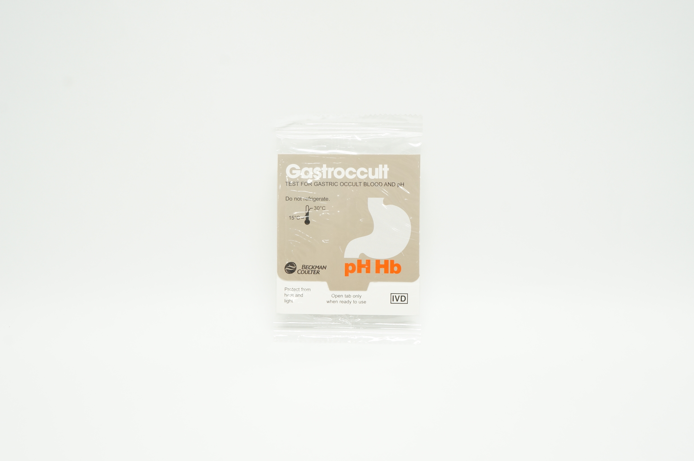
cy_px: 230
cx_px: 347
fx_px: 809
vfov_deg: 31.8
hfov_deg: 46.4
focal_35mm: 42
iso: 400
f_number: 9
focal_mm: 28
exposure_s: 1/20
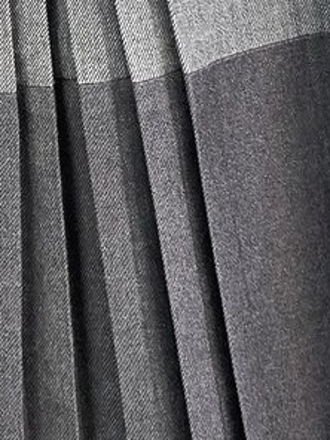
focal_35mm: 149
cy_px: -287
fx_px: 1894
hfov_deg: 9.7
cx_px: -152
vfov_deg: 12.4
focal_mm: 6.3
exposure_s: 1/120
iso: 160
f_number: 1.7
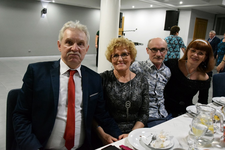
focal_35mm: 32
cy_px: 75
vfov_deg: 41.7
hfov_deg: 59.5
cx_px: 112
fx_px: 197
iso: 5600
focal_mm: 21
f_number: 4.5
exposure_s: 1/100
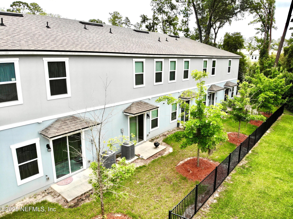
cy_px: 110
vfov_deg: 56.8
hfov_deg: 71.6
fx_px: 203
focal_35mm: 24
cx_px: 146
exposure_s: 1/626
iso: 100
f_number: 2.8
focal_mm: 4.5
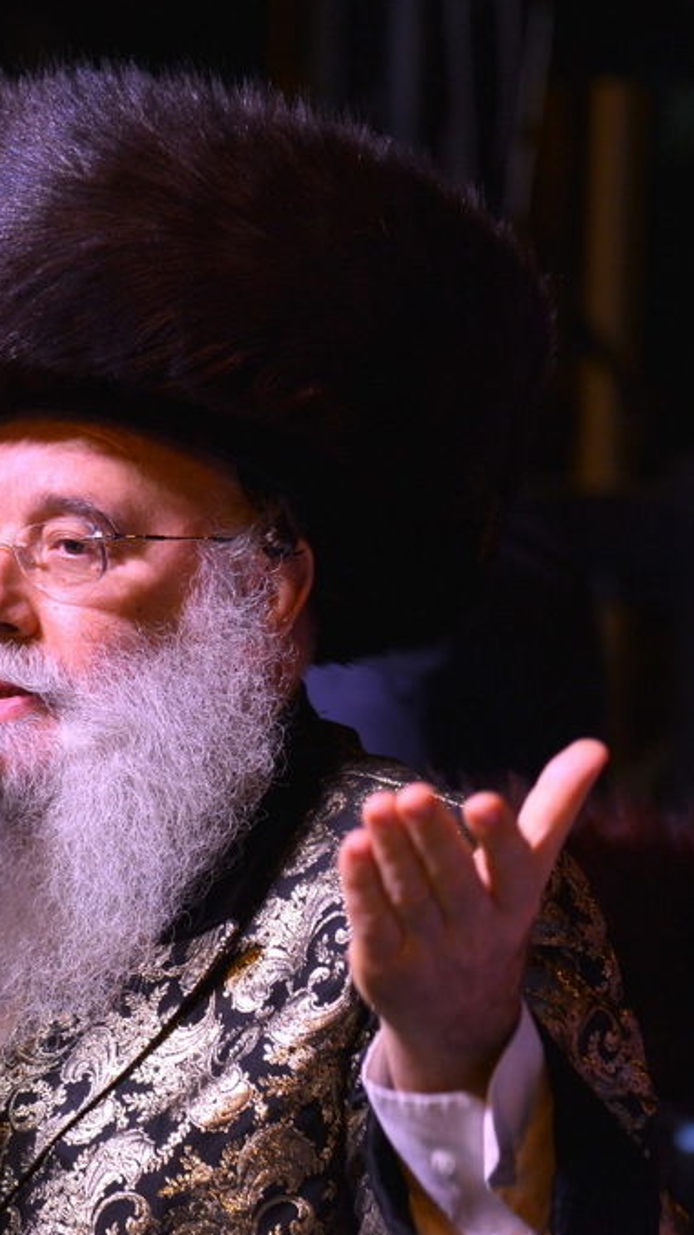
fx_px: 6220
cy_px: 617
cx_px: 106
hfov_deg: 6.4
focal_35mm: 190
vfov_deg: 11.3
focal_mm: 120
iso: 1250
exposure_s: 1/200
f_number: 5
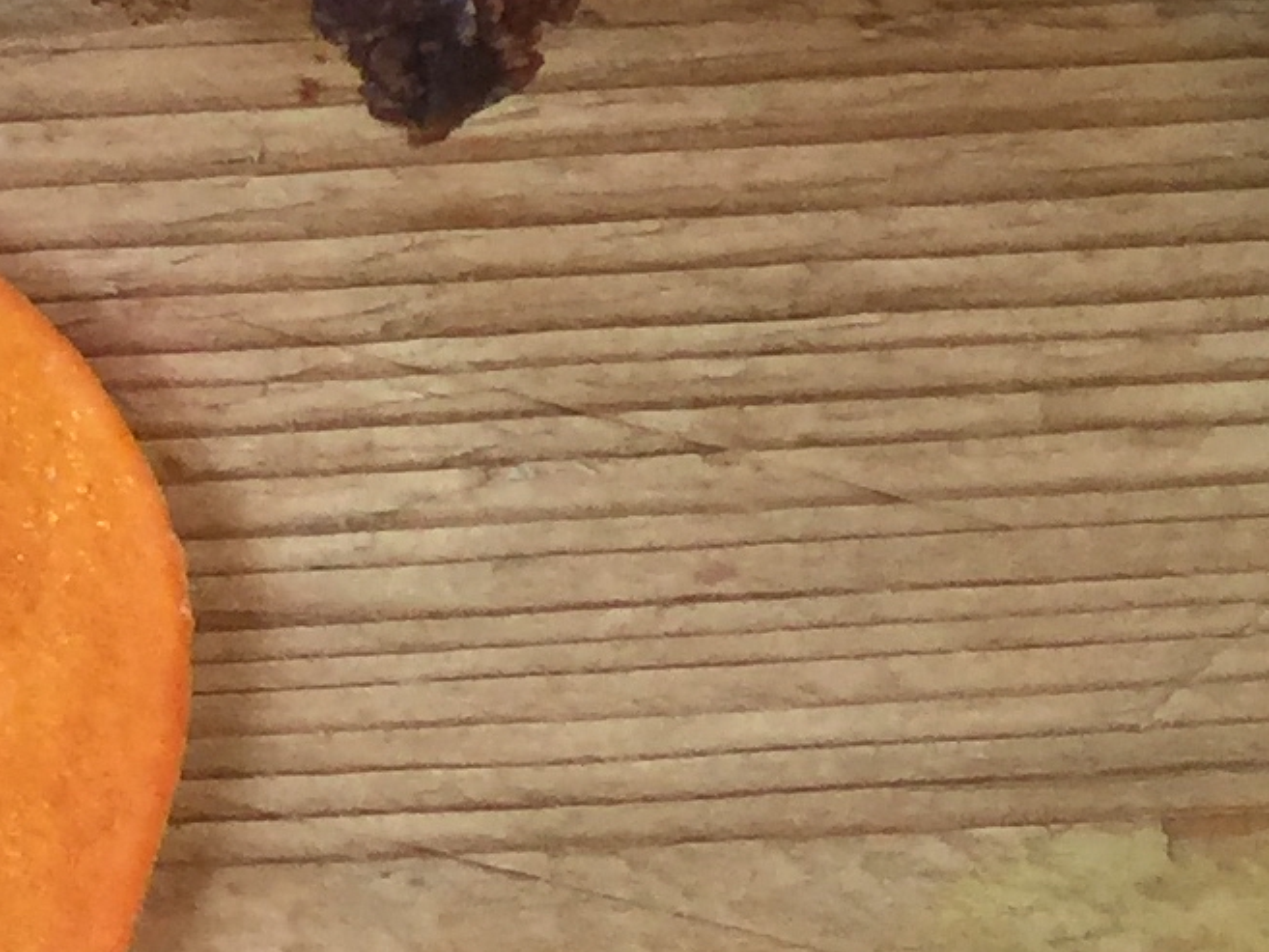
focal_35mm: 144
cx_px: -1248
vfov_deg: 9.8
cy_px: -691
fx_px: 5280
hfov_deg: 12.2
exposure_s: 1/15
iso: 50
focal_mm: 4.15
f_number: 2.2
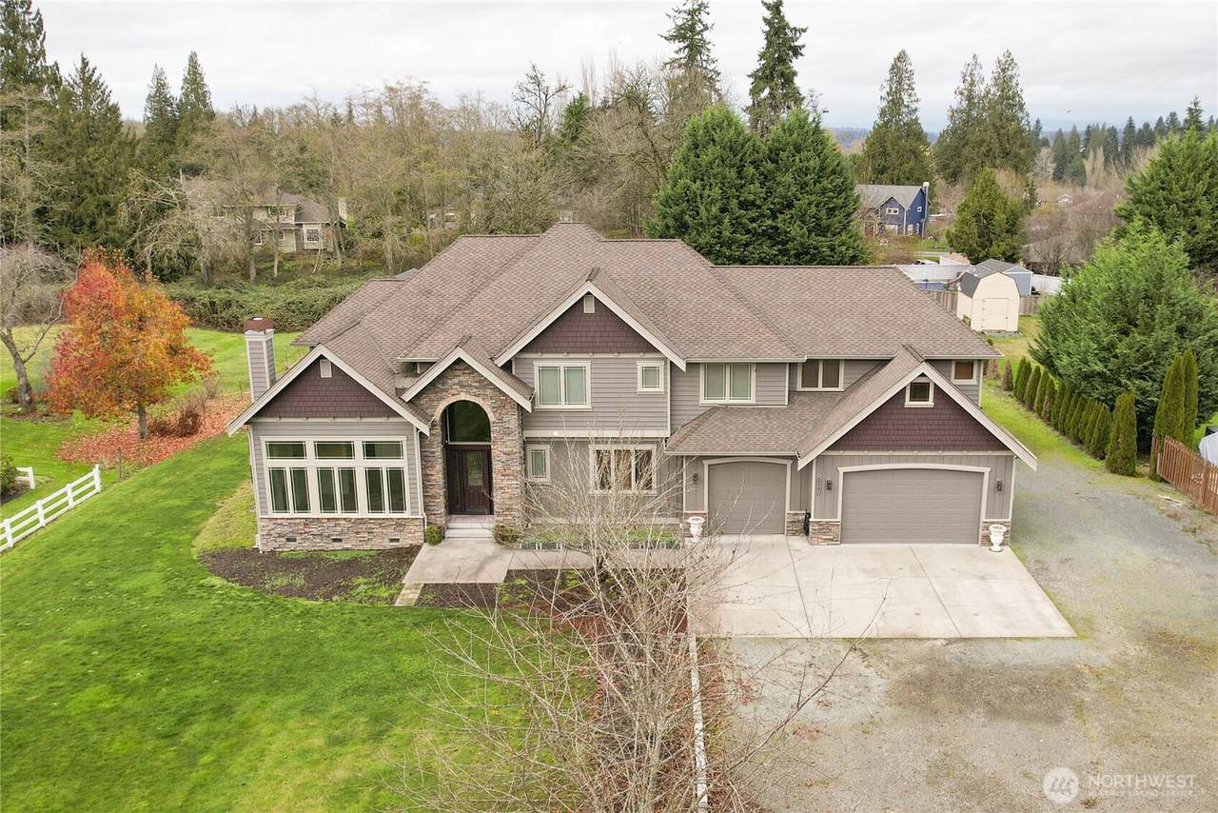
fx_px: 744
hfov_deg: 78.6
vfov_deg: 57.3
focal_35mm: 22
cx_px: 609
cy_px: 406
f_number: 2.8
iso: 140
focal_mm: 8.38
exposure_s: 1/400
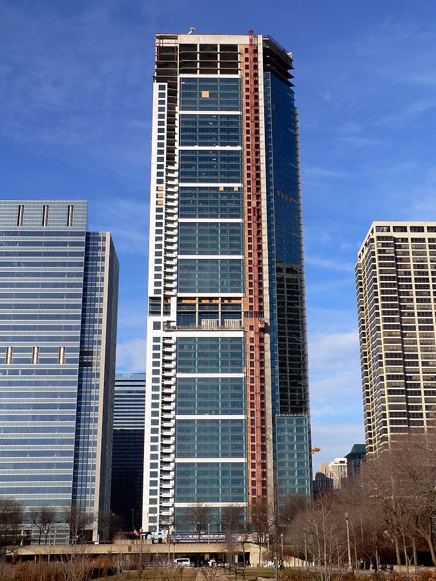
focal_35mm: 46
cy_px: 290
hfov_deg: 31.5
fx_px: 773
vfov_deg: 41.2
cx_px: 218
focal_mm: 7.6
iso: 80
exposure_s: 1/500
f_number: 4.6
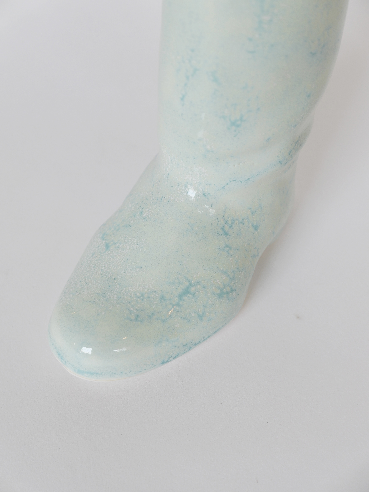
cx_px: 184
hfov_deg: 26.6
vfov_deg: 34.9
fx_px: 782
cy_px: 246
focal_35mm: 55
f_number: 4
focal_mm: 24.8
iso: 200
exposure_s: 1/125
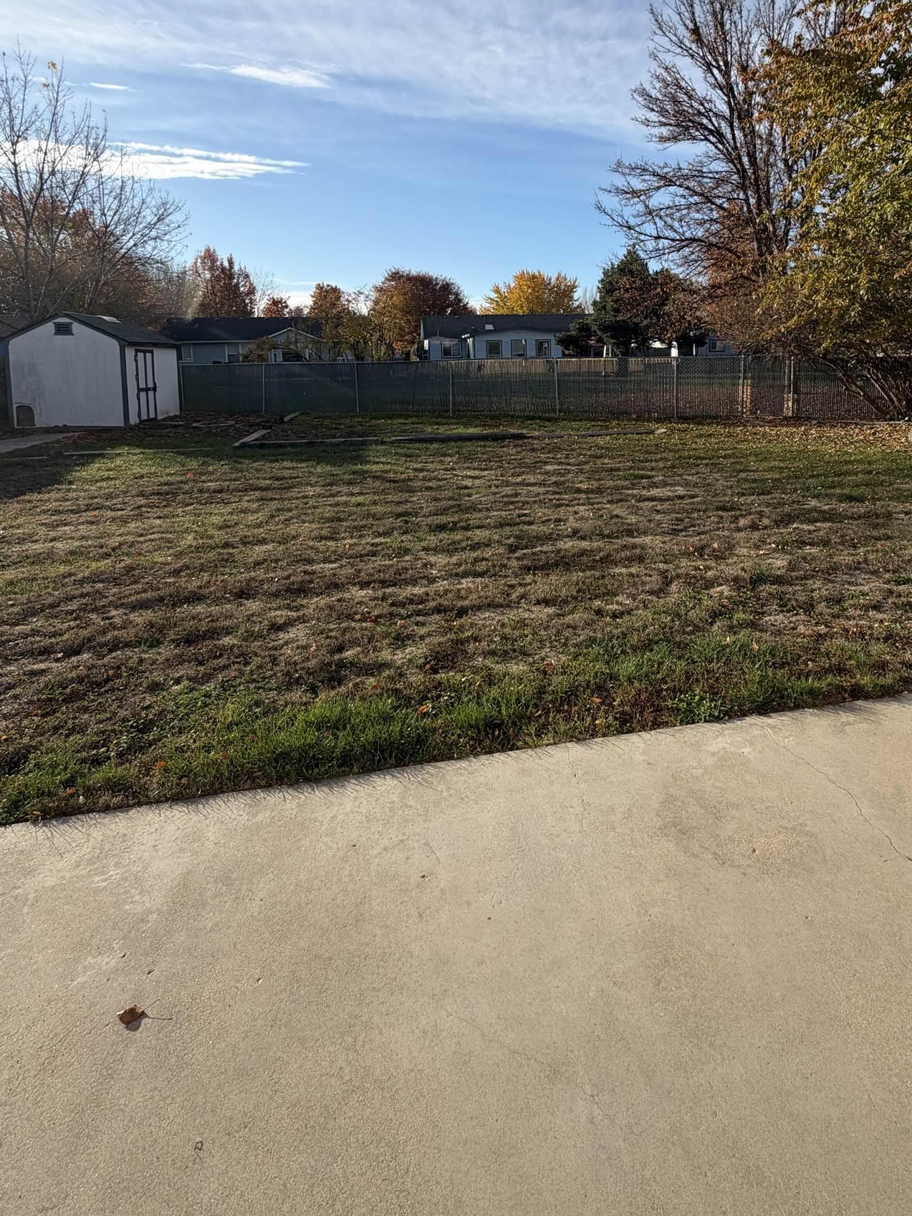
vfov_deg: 82.5
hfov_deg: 68.1
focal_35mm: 19
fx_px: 668
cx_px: 537
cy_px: 432
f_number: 2.2
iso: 20
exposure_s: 1/770
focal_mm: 2.22
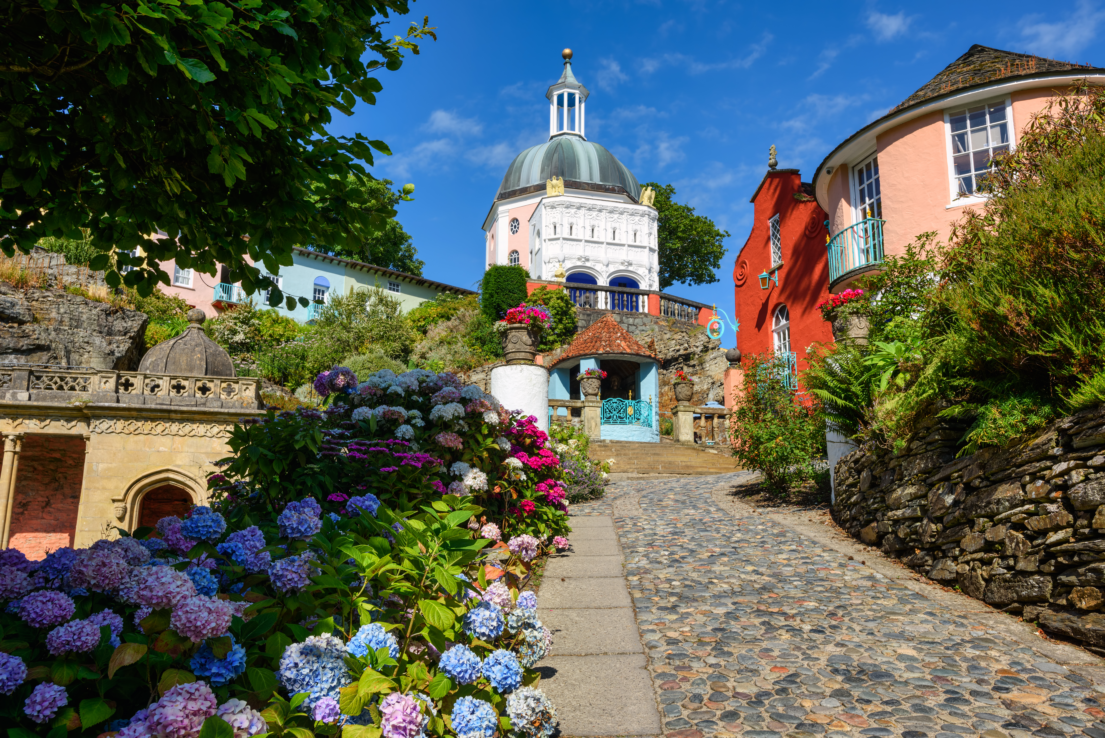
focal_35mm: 20
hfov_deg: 84.0
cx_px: 552
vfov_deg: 62.0
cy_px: 369
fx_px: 614
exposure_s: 1/80
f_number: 8
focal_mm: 20
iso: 64
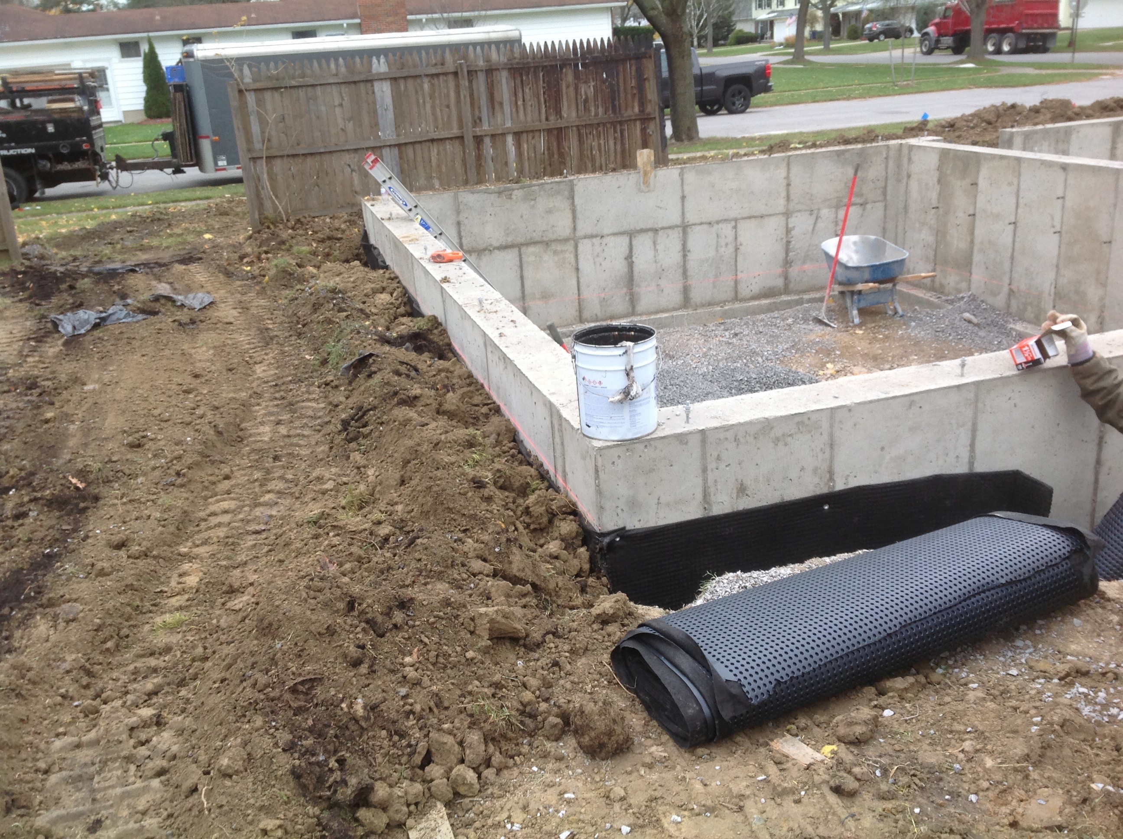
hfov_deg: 52.7
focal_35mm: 35
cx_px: 562
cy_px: 420
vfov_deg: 40.6
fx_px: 1134
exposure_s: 1/151
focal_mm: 4.28
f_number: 2.4
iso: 50
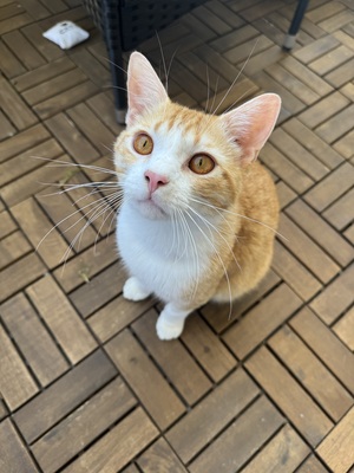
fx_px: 327
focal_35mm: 24
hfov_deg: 56.8
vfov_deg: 71.6
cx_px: 177
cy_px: 236
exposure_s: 1/121
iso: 50
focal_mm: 6.76
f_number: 1.78
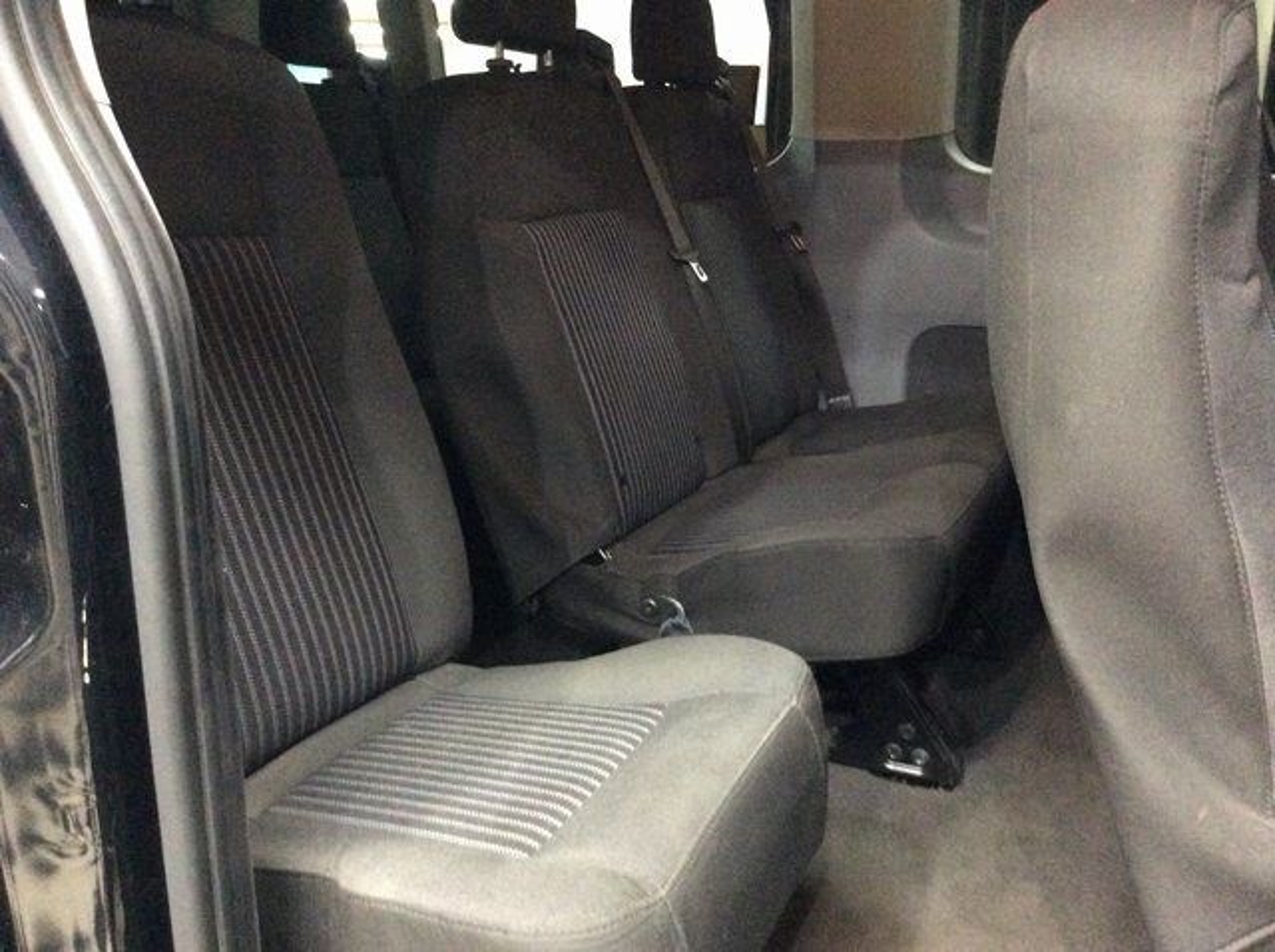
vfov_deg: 44.1
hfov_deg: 56.9
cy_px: 476
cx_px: 638
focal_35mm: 32
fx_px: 1177
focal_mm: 3.3
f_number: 2.4
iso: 640
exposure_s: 1/15
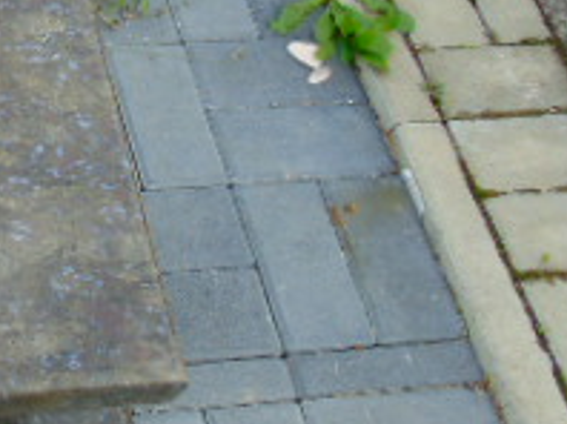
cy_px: 106
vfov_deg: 18.1
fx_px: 1325
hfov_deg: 21.8
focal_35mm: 81
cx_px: -172
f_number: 3.4
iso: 80
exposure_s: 1/125
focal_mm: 4.4
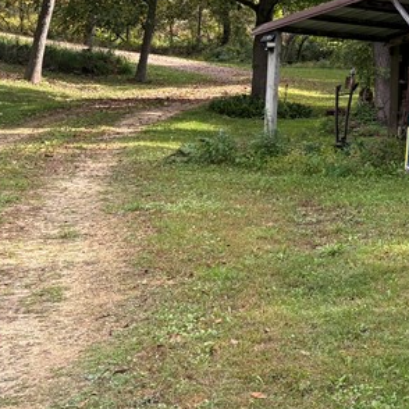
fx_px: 1069
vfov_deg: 20.8
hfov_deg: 18.4
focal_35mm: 80
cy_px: -22
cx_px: 669
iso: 64
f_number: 1.6
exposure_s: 1/492
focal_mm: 5.96
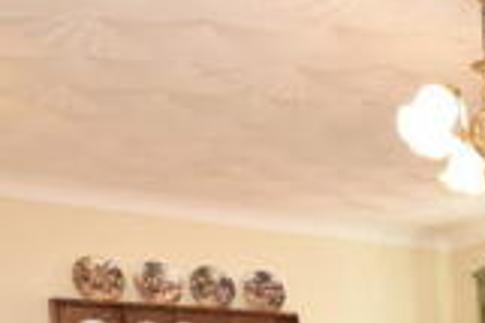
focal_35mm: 61
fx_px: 821
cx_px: 553
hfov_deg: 29.2
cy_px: 551
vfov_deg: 18.3
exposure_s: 1/125
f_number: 4
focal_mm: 10
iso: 800
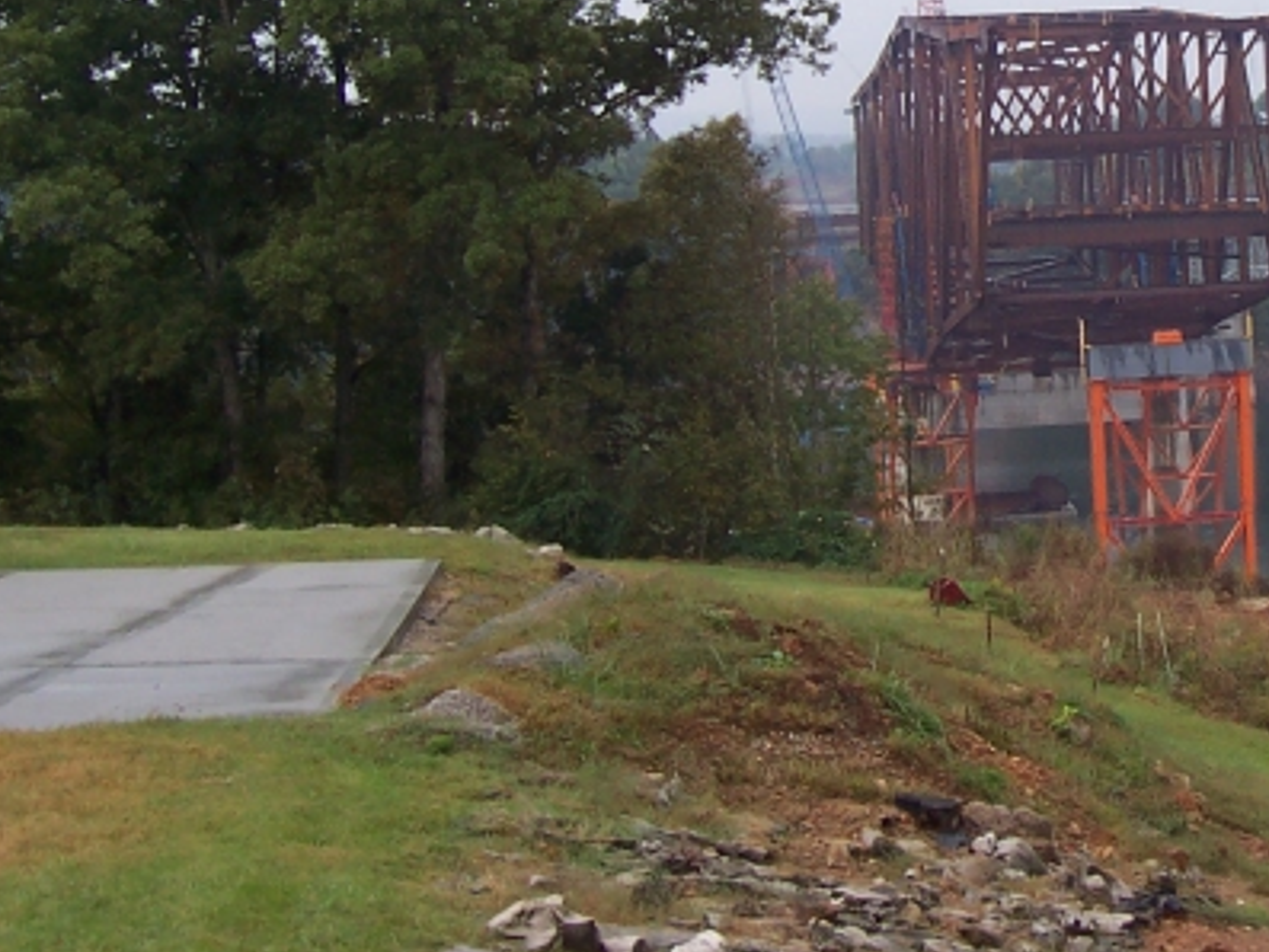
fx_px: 2640
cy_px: 81
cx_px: 1164
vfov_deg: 20.0
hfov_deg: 26.1
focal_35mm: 72
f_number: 5.6
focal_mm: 5.6
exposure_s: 1/350
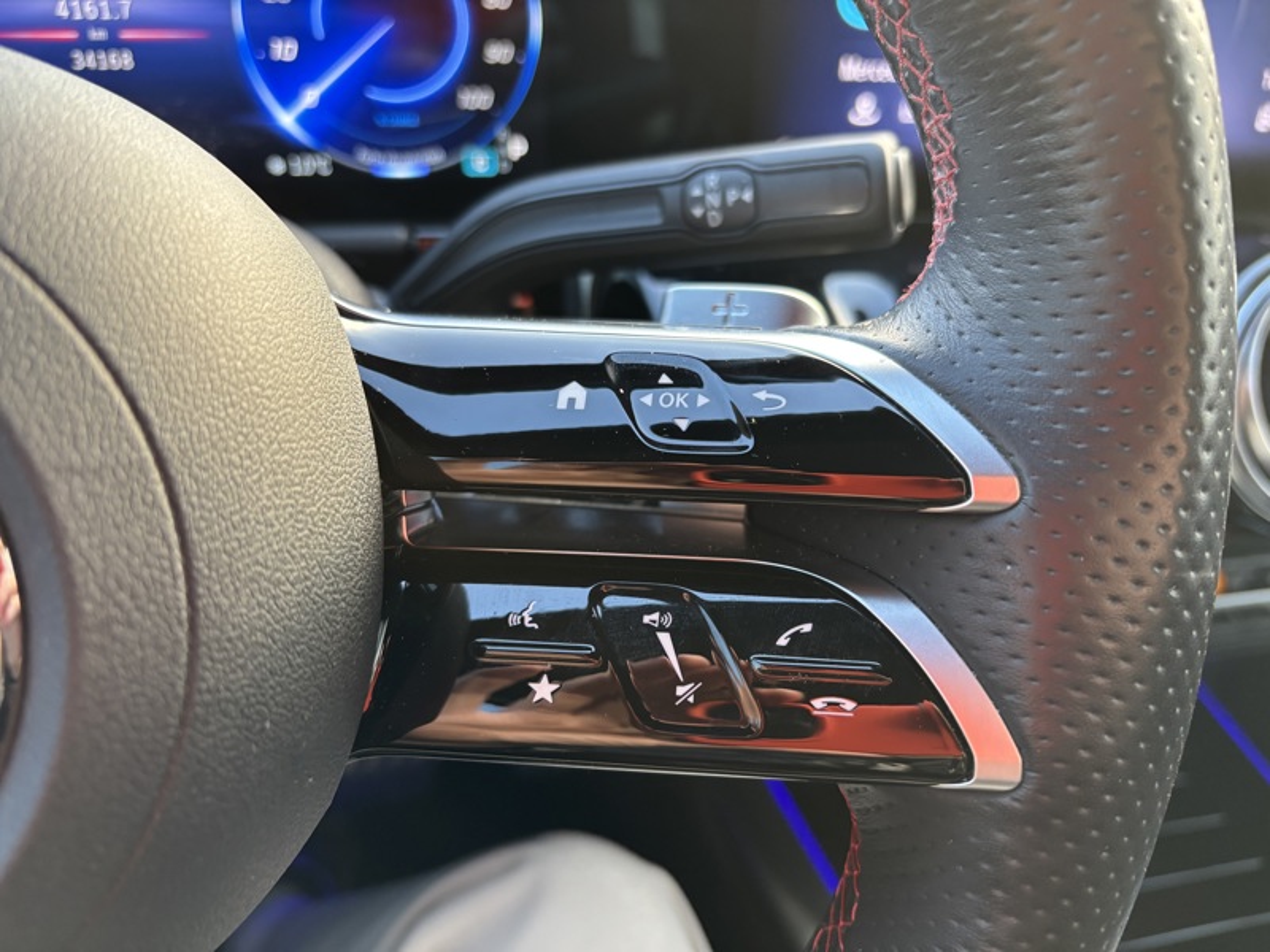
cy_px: 476
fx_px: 954
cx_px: 635
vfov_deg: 53.1
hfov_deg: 67.3
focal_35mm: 26
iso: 125
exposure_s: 1/71
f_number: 1.6
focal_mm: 5.96
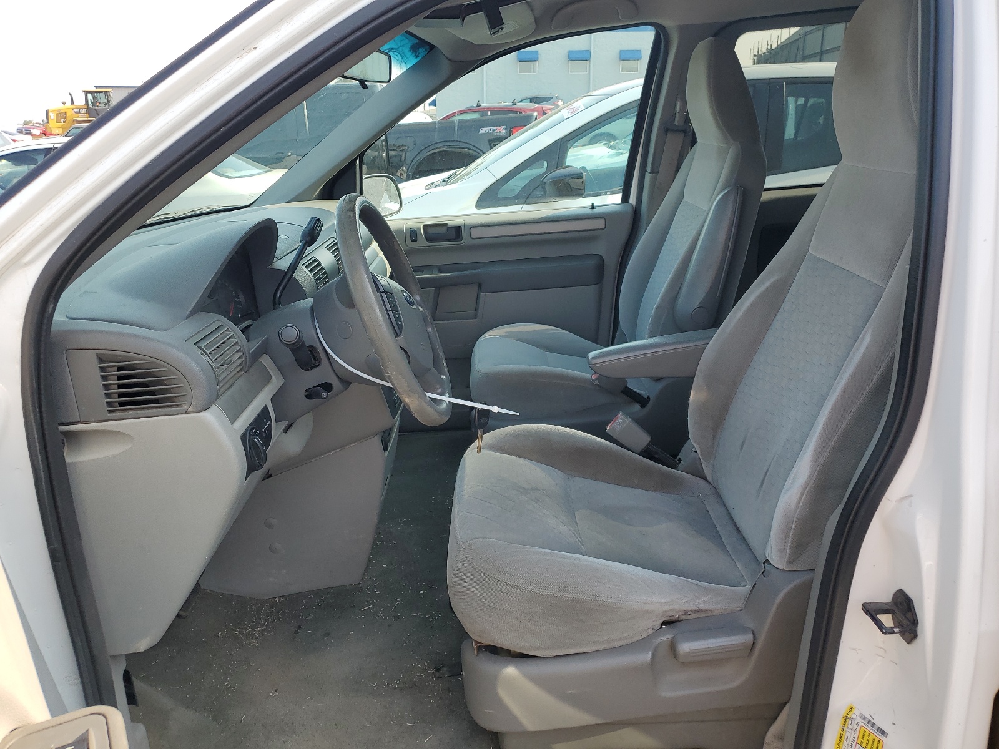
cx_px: 500
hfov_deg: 67.3
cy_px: 374
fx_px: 750
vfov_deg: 53.1
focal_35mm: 26
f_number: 1.5
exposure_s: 1/588
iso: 50
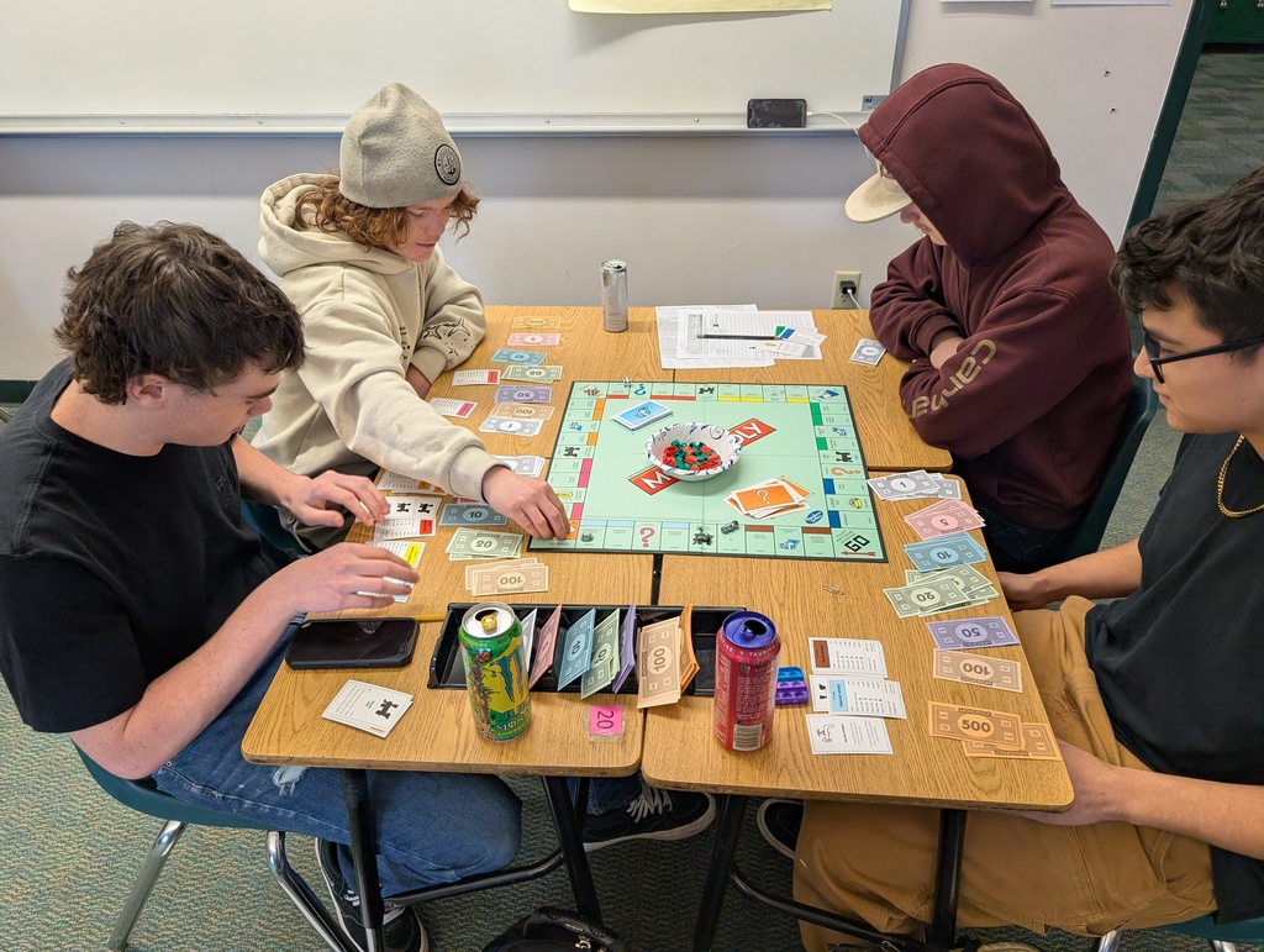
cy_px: 476
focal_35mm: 24
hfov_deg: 71.5
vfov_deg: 56.9
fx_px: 878
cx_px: 632
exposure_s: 1/124
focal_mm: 6.9
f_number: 1.68
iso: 404
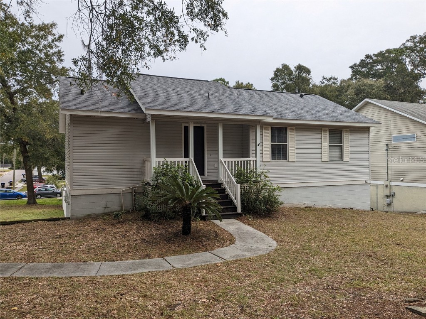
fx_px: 332
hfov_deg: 65.3
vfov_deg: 51.4
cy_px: 160
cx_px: 213
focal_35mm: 27
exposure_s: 1/731
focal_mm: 4.38
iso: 46
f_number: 1.73
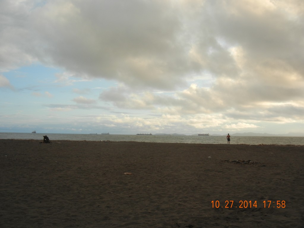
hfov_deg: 47.9
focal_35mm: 39
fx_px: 343
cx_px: 152
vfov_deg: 36.8
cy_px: 114
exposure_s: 1/574
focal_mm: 7.1
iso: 160
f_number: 3.7
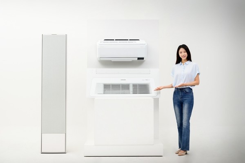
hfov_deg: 37.5
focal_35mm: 53
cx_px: 122
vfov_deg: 25.5
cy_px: 82
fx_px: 361
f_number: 13
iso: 800
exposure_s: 1/125
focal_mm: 53
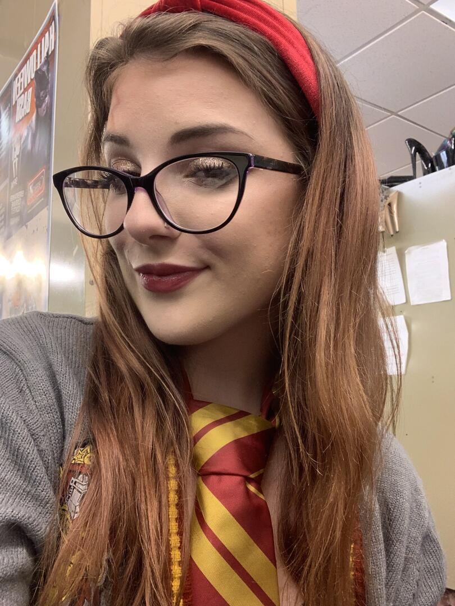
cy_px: 303
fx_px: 561
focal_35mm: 32
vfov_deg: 56.8
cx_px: 228
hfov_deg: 44.2
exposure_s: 1/60
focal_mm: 2.87
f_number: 2.2
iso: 100
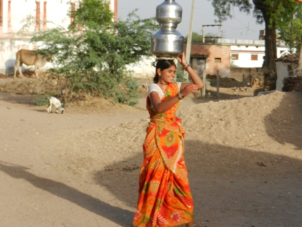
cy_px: 114
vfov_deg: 16.6
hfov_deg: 21.9
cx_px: 101
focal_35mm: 89
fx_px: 777
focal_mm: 10.9
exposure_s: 1/640
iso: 160
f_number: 4.5
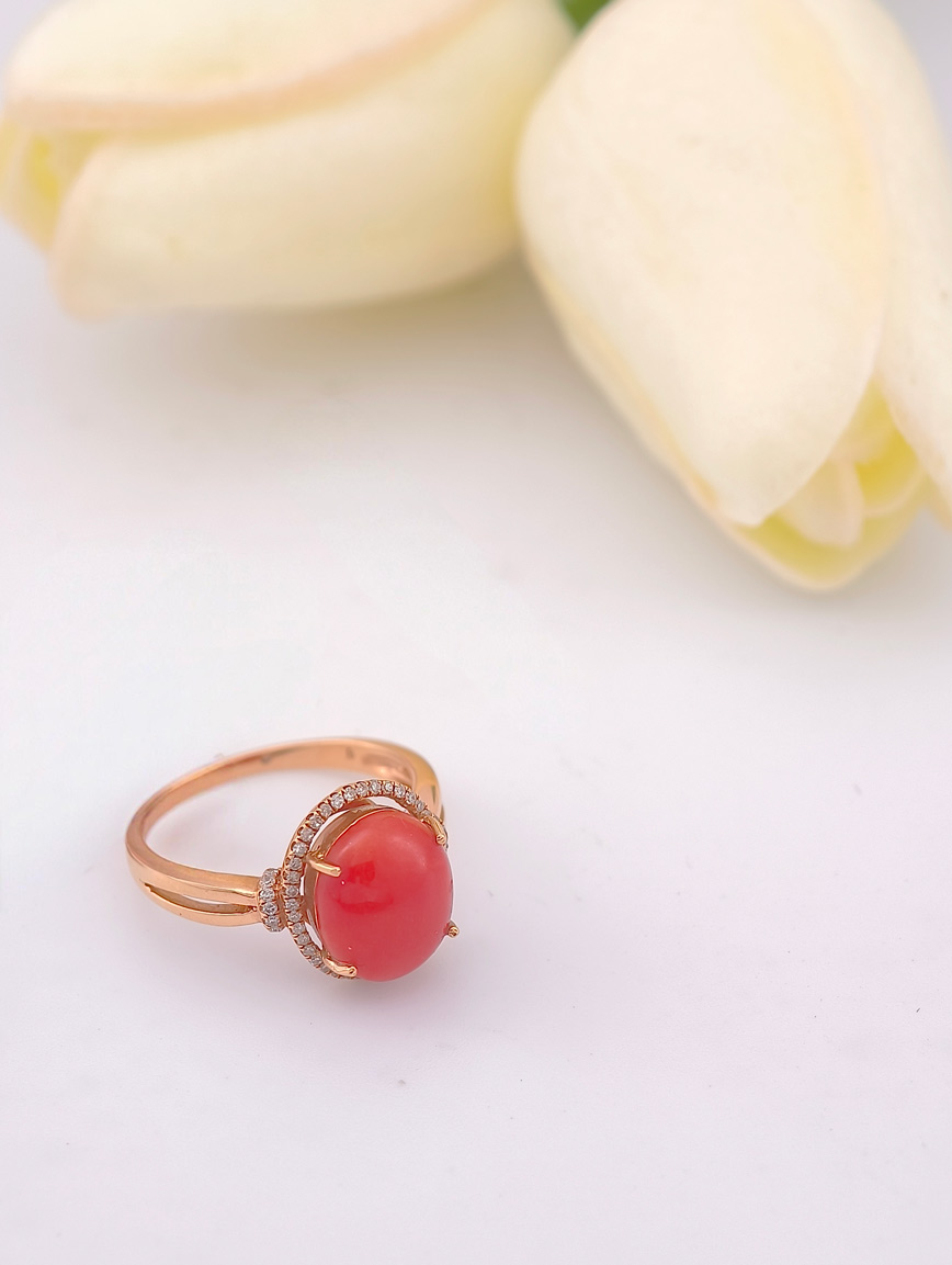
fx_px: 4756
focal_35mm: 130
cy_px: 632
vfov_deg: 15.1
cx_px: 476
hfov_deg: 11.4
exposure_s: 1/200
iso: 125
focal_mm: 22.48
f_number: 2.67
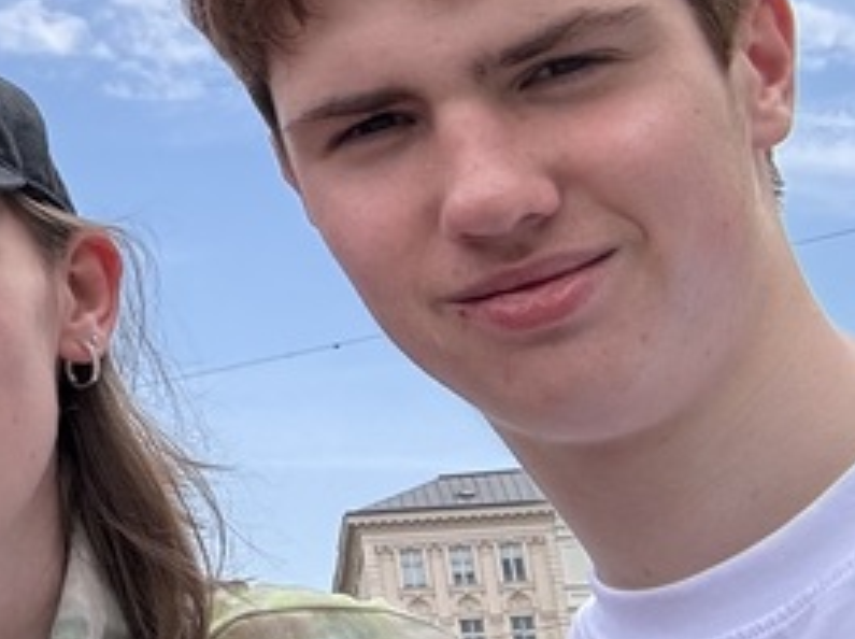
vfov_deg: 16.3
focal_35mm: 89
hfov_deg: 18.4
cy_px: 19
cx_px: -581
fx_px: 2195
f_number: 1.9
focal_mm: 2.69
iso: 25
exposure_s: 1/831
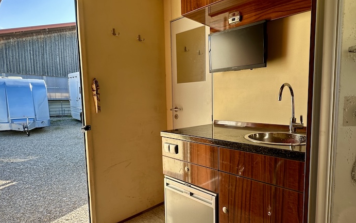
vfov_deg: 55.0
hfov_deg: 79.0
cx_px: 208
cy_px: 121
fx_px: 213
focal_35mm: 22
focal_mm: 2.22
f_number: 2.2
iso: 40
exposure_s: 1/186
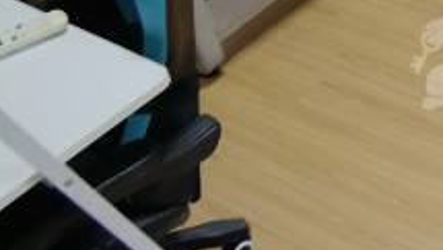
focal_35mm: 65
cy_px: 54
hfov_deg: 27.2
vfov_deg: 18.4
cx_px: 575
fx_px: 764
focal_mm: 1.68
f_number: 2.2
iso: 125
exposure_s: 1/33.3
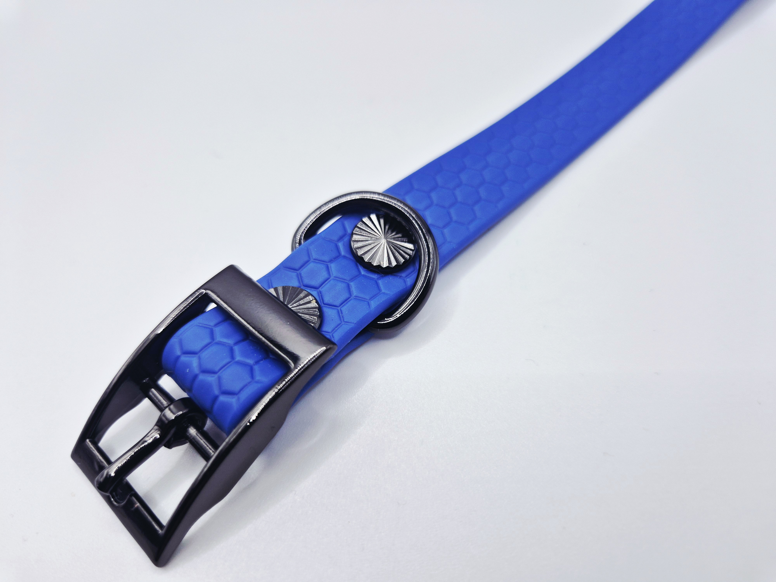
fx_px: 516
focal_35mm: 23
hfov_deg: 73.9
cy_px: 291
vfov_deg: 58.9
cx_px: 388
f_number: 1.8
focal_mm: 5.4
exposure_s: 1/213
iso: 32
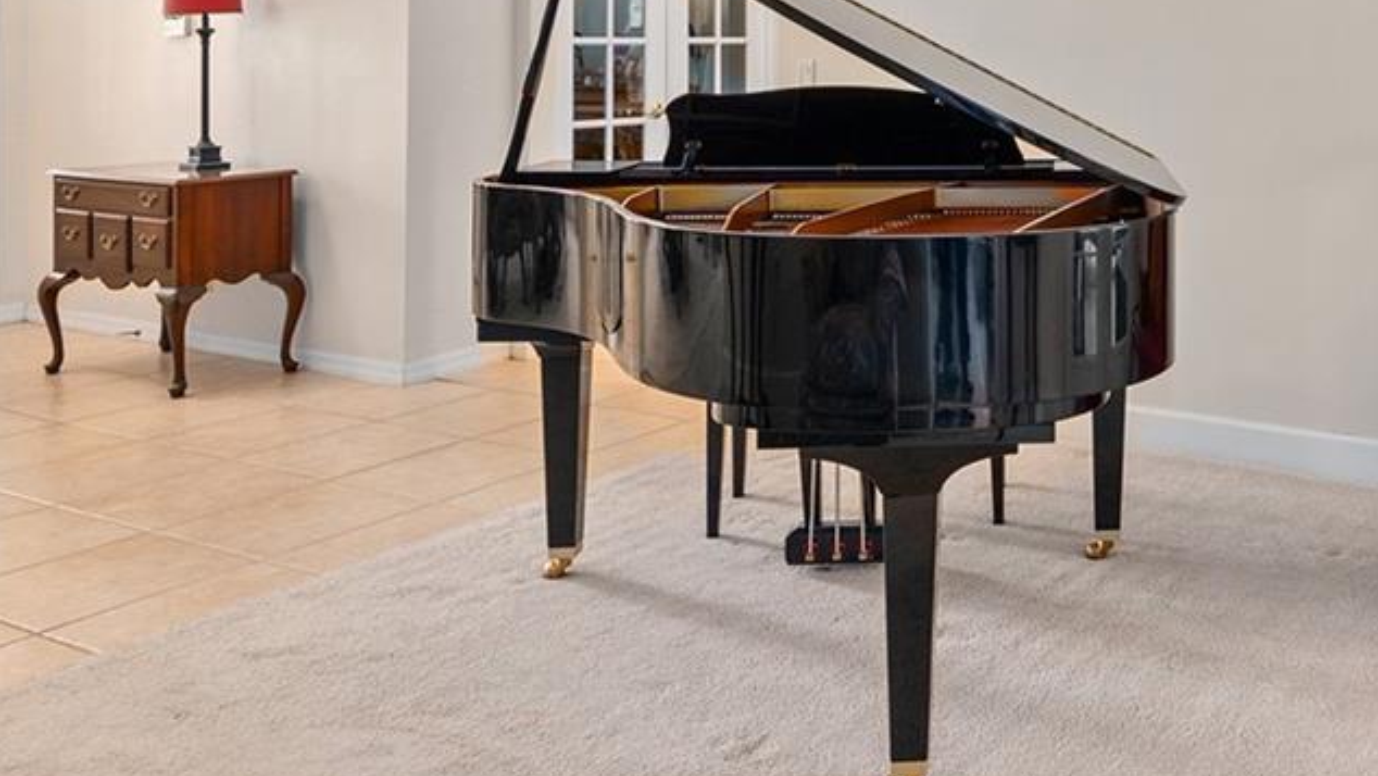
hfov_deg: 49.5
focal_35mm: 37
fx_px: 1352
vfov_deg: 30.0
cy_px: 17
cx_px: 1176
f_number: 7.1
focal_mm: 14
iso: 400
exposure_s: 1/2
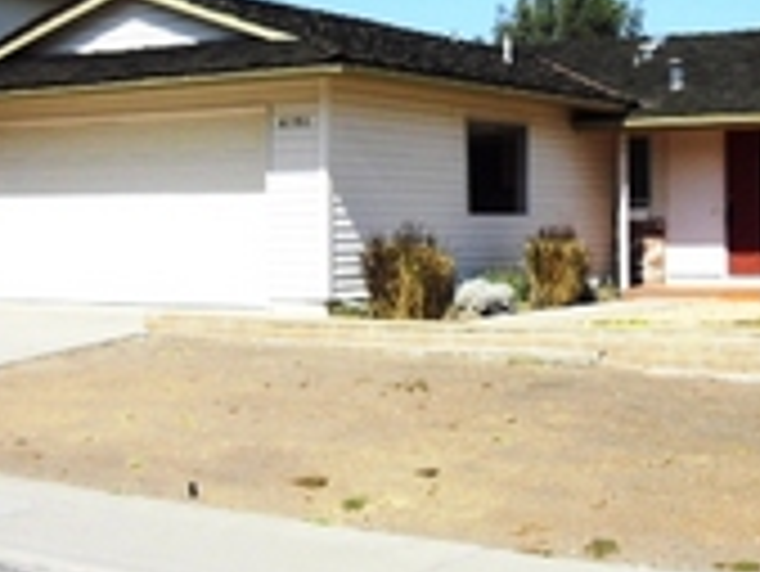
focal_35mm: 78
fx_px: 1714
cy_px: 86
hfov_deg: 24.7
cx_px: 585
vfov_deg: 18.7
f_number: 8
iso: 200
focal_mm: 6.2
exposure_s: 1/400
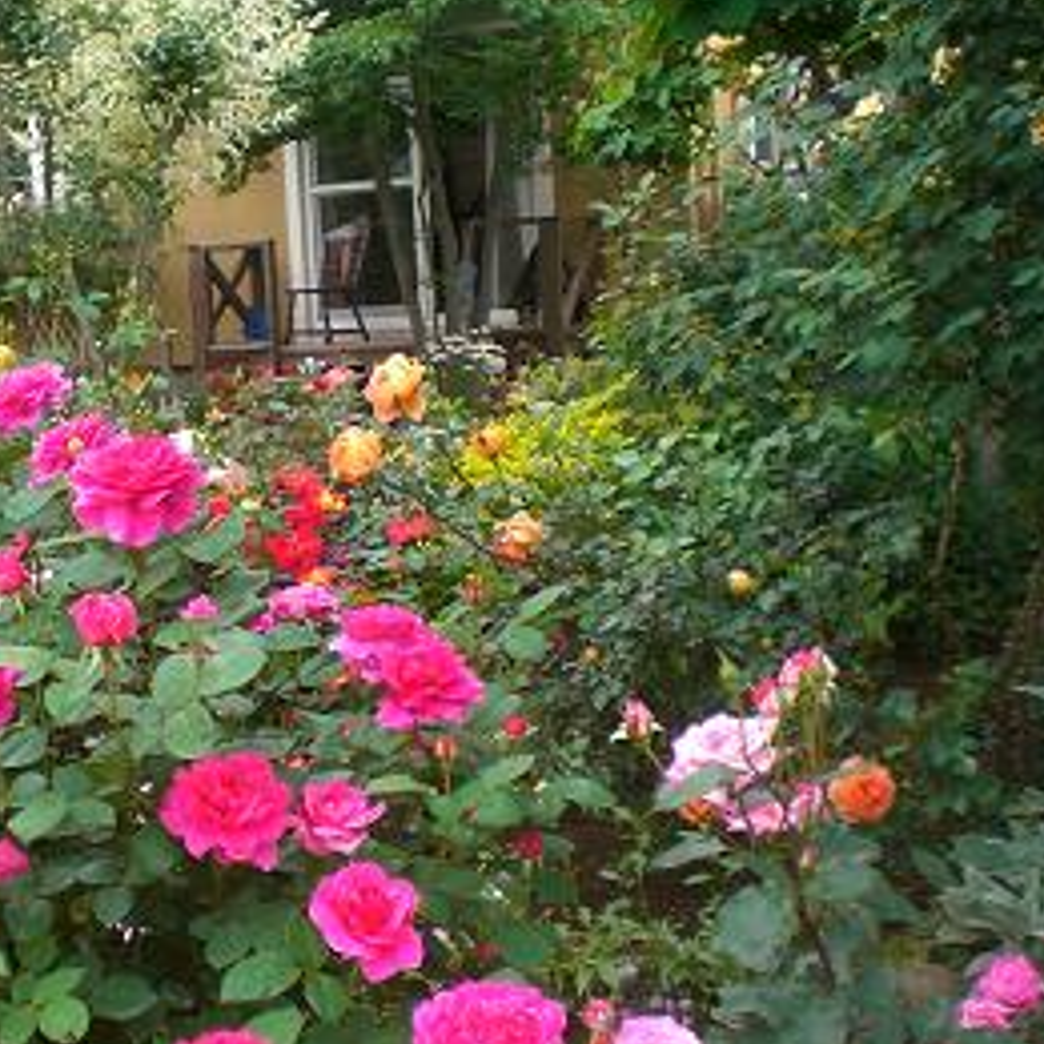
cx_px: 189
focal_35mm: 60
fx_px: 2047
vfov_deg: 28.6
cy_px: 606
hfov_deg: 27.9
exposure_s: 1/100
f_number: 3.1
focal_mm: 6.3
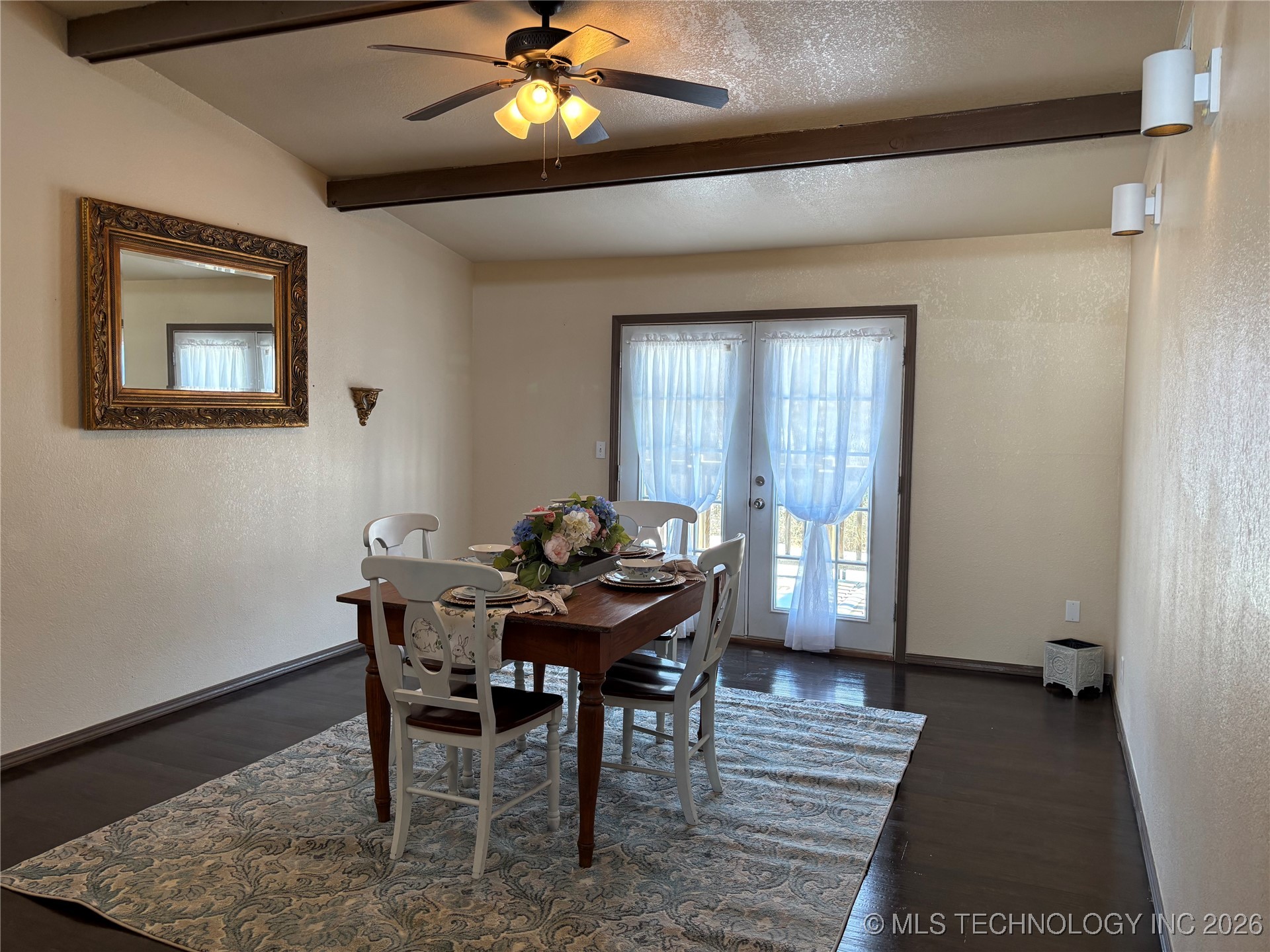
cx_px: 635
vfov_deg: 53.1
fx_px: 954
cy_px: 476
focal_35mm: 26
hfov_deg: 67.3
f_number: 1.6
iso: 125
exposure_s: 1/120
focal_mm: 5.96
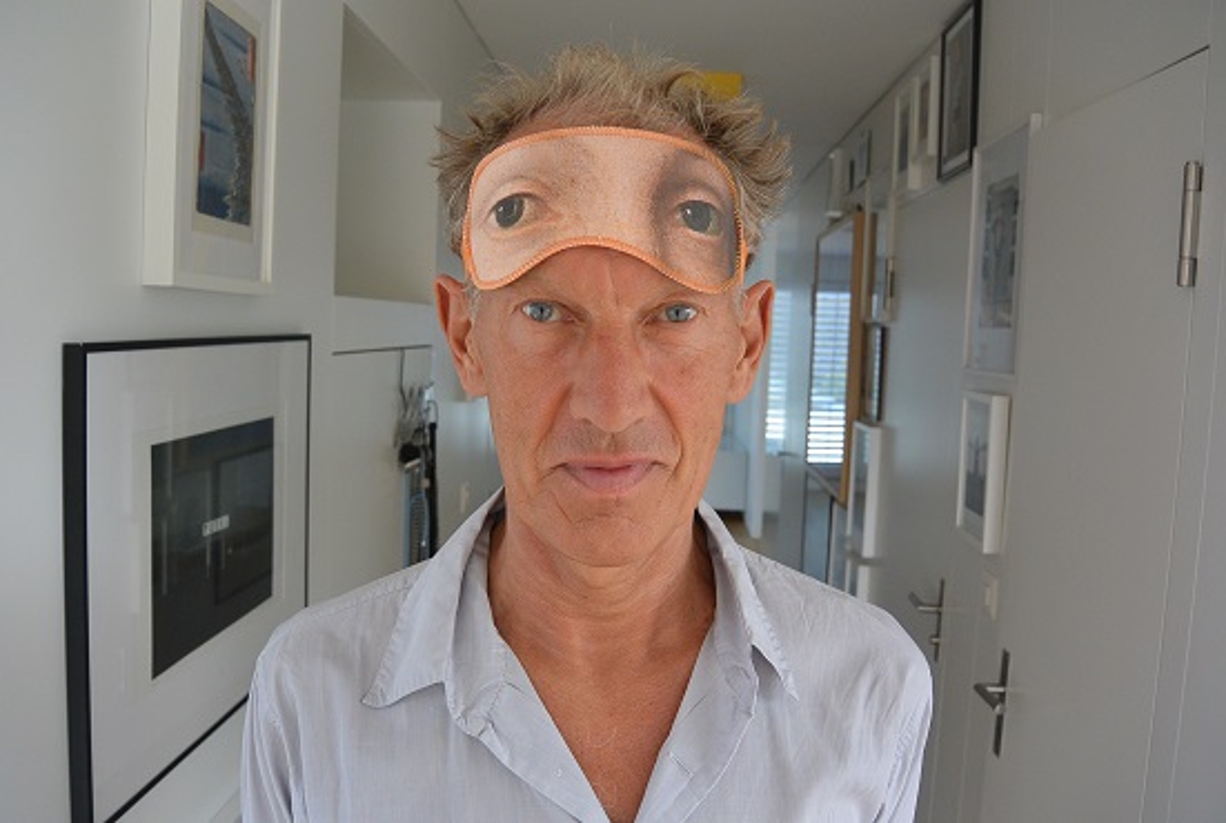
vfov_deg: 41.3
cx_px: 613
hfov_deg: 58.6
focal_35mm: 32
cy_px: 412
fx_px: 1092
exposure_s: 1/125
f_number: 3.8
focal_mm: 12
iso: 400
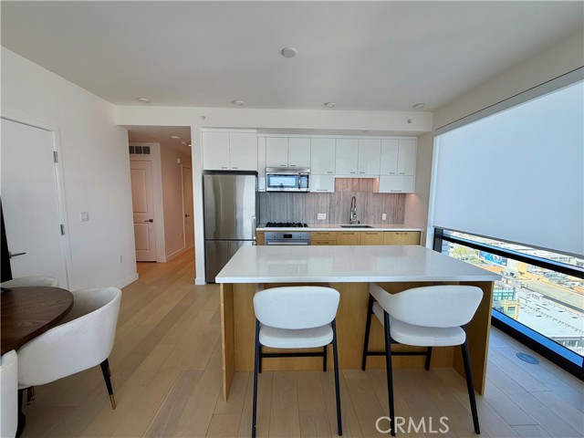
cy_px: 219
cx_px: 292
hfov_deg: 102.1
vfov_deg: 85.7
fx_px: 236
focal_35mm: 14
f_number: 2.2
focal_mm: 2.22
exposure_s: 1/150
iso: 50
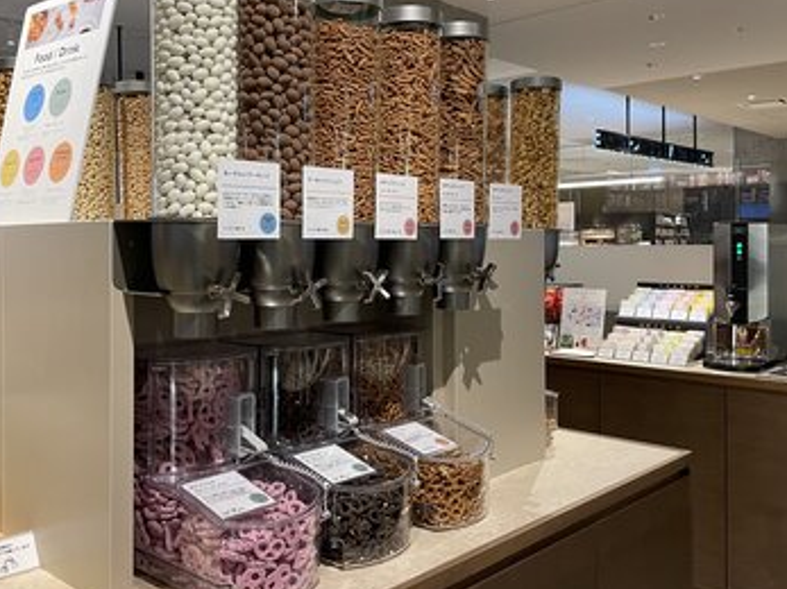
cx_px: 392
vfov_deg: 46.8
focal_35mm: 30
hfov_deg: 60.0
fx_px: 682
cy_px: 308
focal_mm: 4.2
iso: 125
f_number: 1.6
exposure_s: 1/50
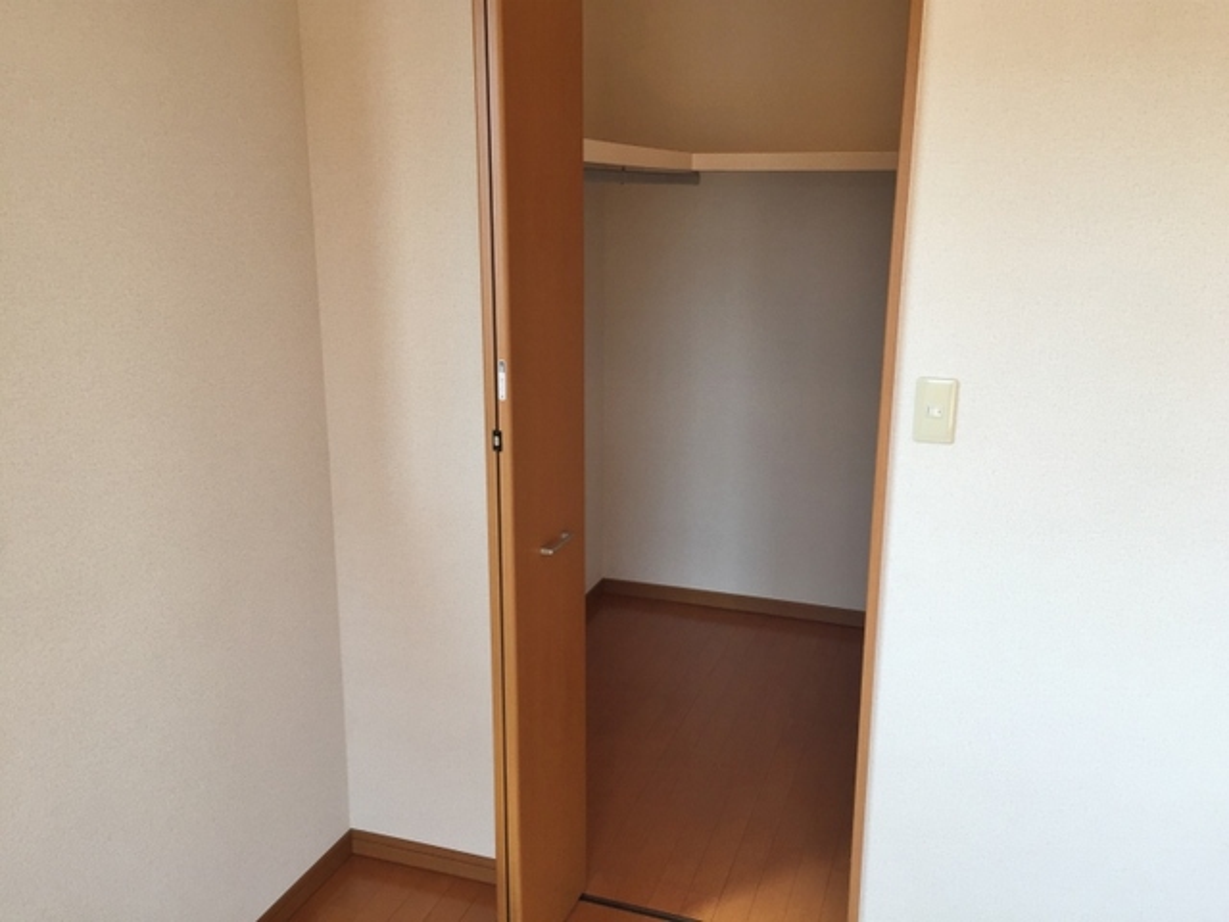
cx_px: 614
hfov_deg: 61.7
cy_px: 461
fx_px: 1030
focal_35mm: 29
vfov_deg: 48.2
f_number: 2.2
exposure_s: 1/100
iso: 50
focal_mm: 4.15
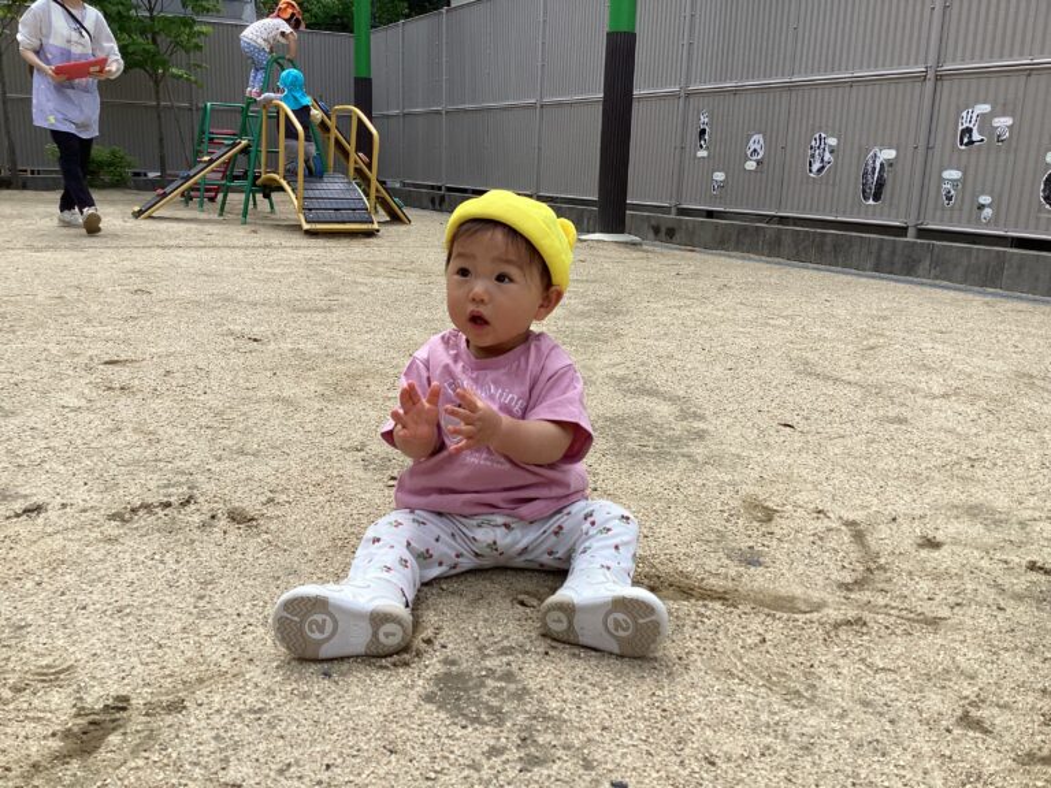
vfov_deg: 45.4
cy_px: 394
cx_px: 526
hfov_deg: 58.4
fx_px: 941
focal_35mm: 31
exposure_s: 1/646
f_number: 2.4
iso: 25
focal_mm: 3.3
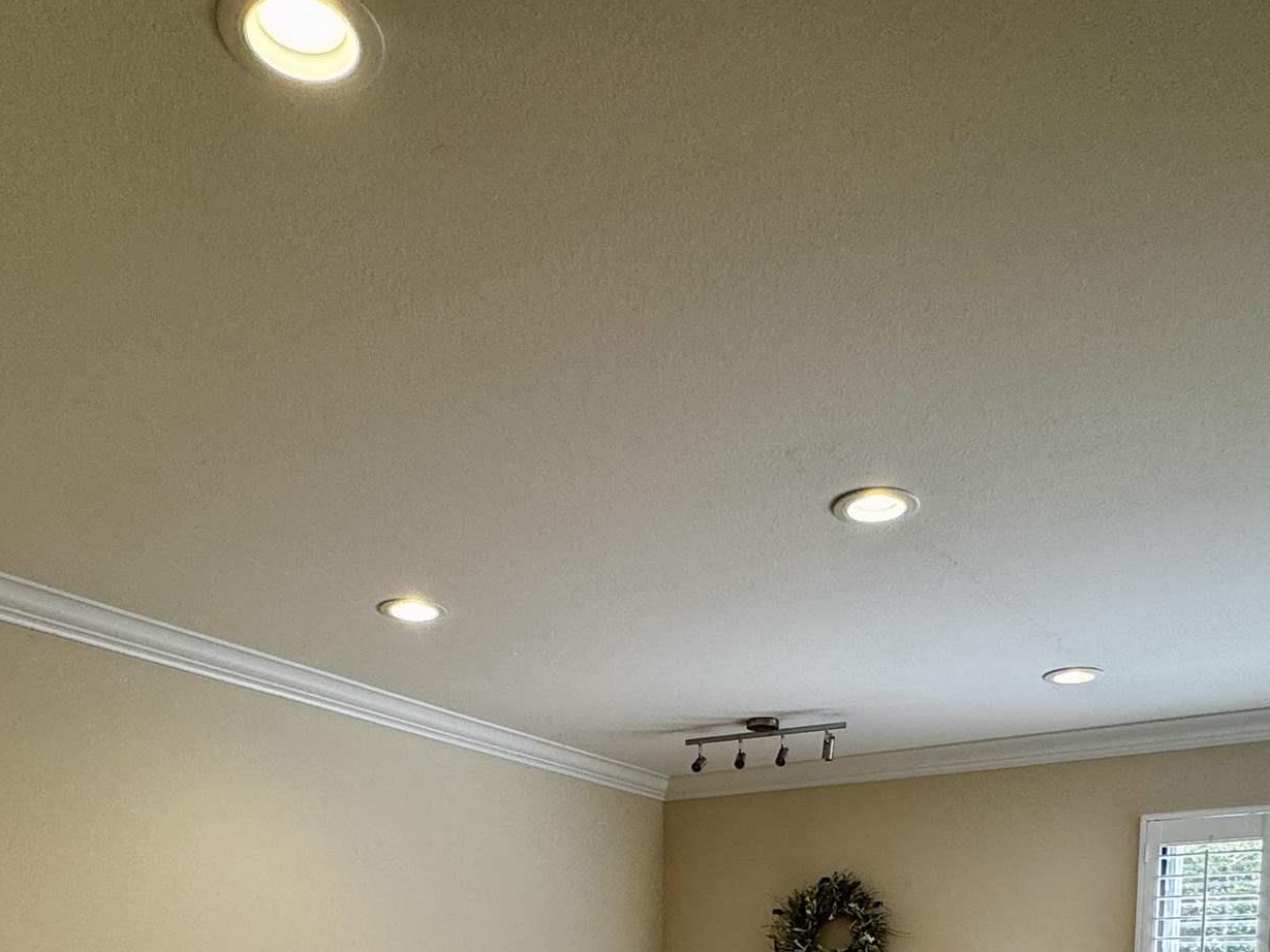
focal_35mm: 35
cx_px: 632
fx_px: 1284
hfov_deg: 52.6
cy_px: 1162
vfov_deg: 32.9
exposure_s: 1/120
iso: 64
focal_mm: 2.22
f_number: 2.2
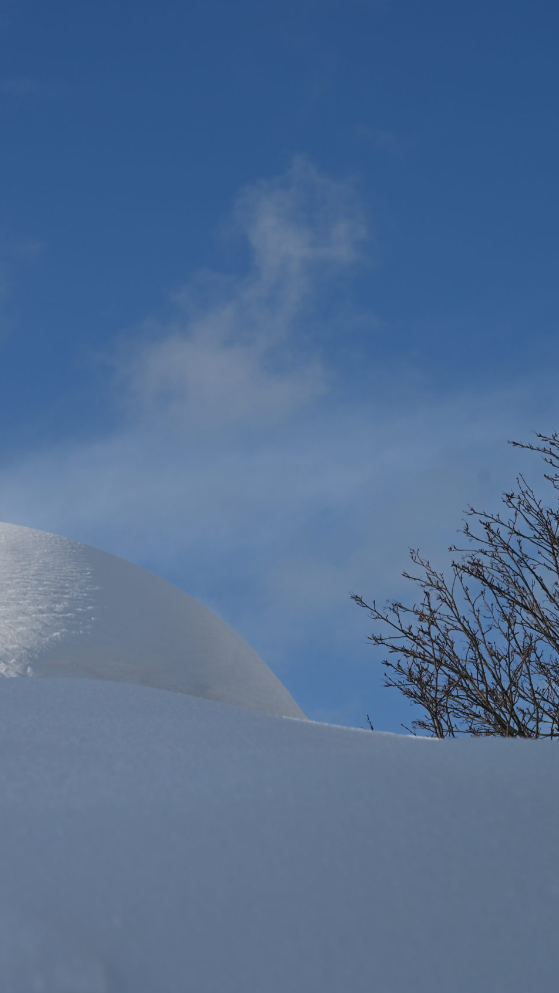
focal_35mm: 111
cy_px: 499
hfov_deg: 10.7
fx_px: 2924
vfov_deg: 19.3
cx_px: -129
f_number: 8
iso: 100
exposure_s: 1/500
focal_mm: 70
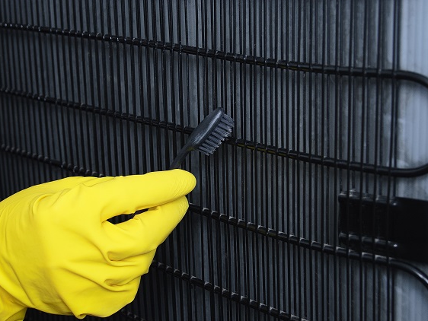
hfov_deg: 31.7
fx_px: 755
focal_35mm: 61
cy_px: 153
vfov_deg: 24.0
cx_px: 232
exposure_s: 1/125
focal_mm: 34
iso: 200
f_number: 5.6
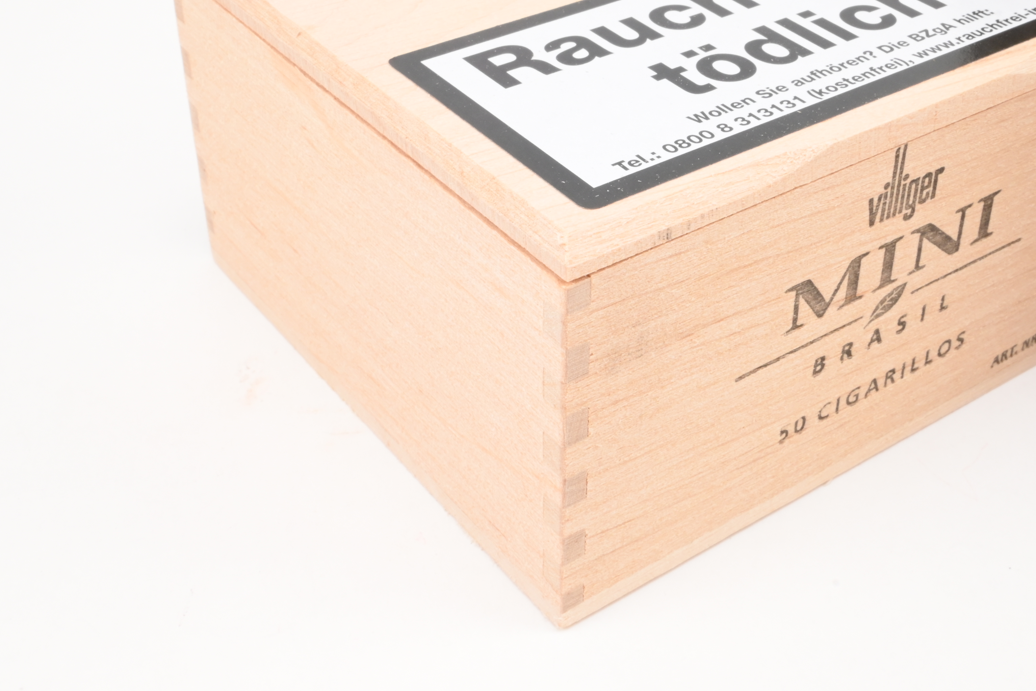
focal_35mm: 50
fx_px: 1439
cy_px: 239
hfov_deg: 39.5
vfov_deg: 26.8
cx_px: 603
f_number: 22
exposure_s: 1/15
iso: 640
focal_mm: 24.5
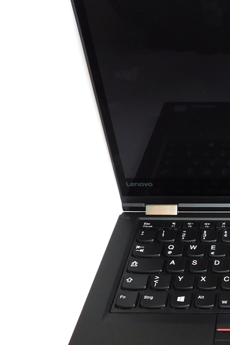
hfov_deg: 24.8
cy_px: 198
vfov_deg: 40.2
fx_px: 470
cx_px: 278
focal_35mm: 49
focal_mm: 4
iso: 200
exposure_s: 1/30
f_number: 3
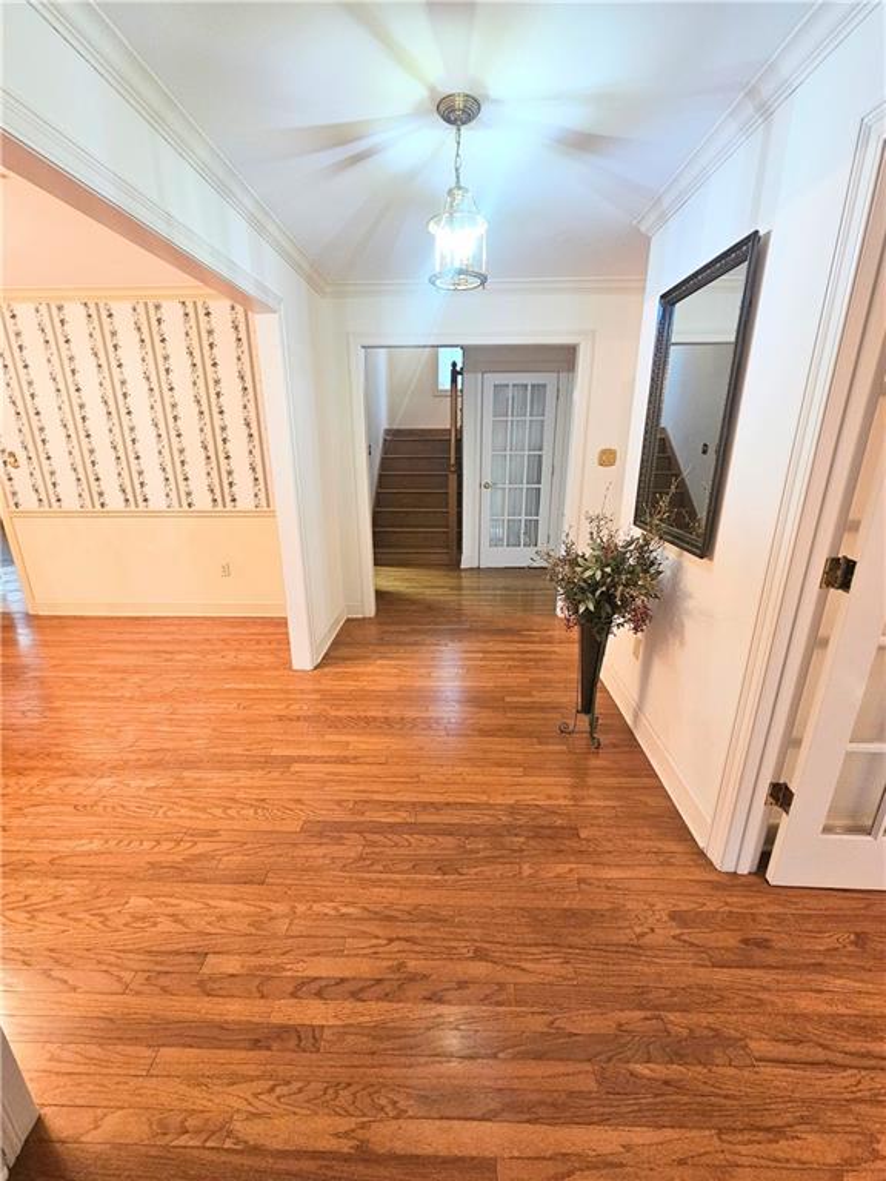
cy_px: 590
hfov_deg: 89.9
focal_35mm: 13
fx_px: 444
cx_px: 443
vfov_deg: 106.2
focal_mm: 2.2
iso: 320
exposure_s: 1/40
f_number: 2.2
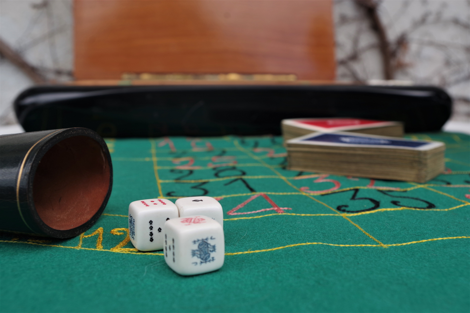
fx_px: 509
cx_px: 235
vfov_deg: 34.2
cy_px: 156
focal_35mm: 39
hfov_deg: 49.6
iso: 200
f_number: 7.1
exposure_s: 1/160
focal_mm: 26.25
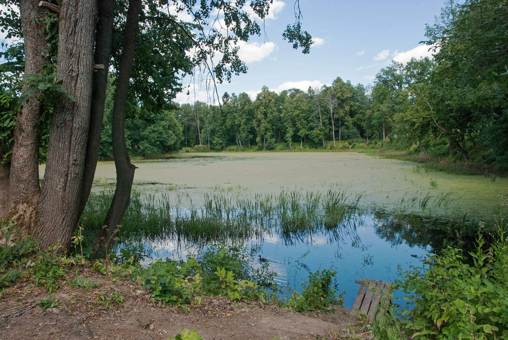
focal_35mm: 26
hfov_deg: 70.4
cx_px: 254
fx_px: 360
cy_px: 170
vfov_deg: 50.5
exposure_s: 1/125
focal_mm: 17
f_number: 9
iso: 250
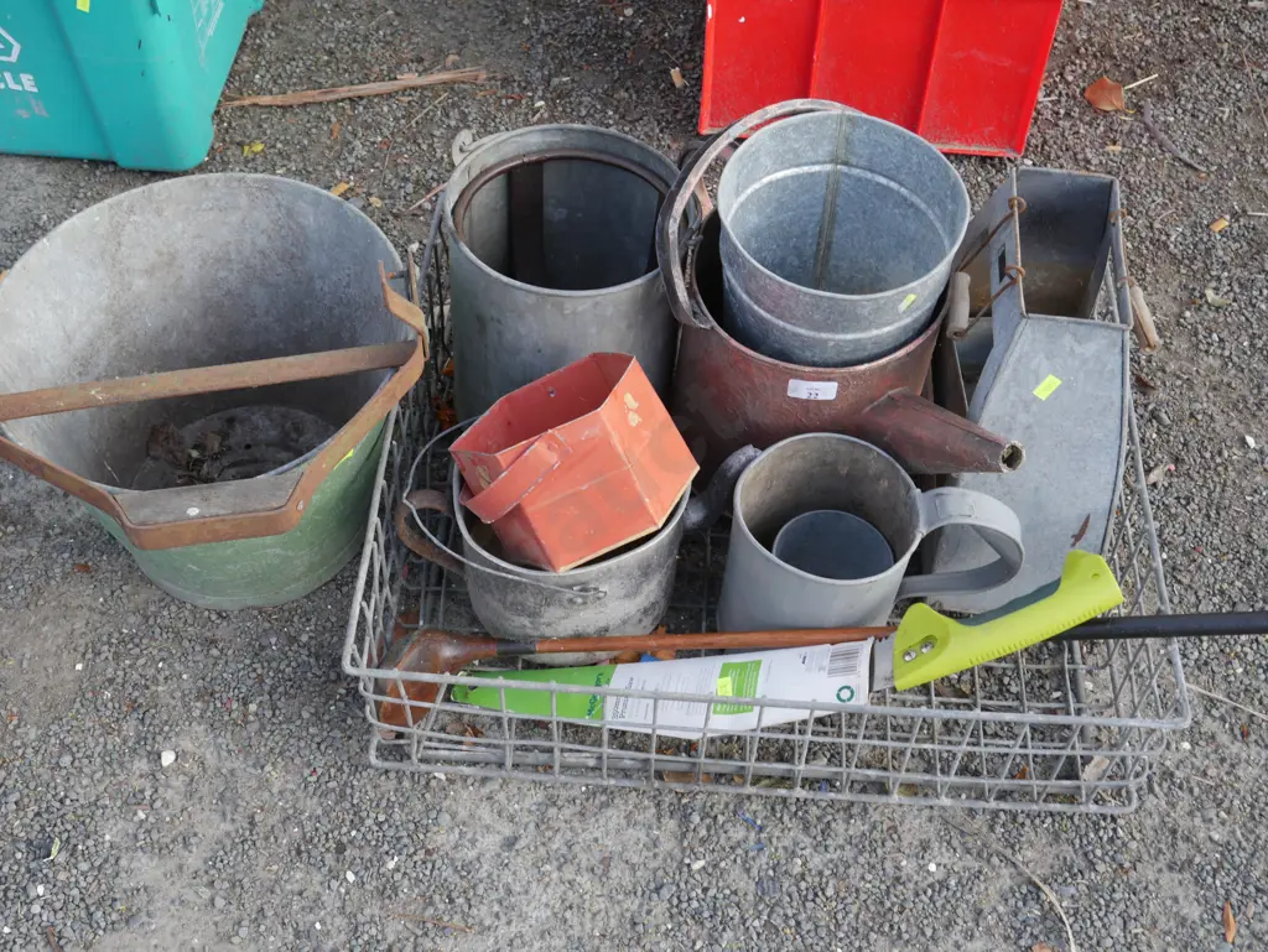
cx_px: 634
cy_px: 476
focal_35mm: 40
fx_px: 1466
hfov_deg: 46.8
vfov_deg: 36.0
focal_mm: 20
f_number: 5.6
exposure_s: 1/125
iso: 200
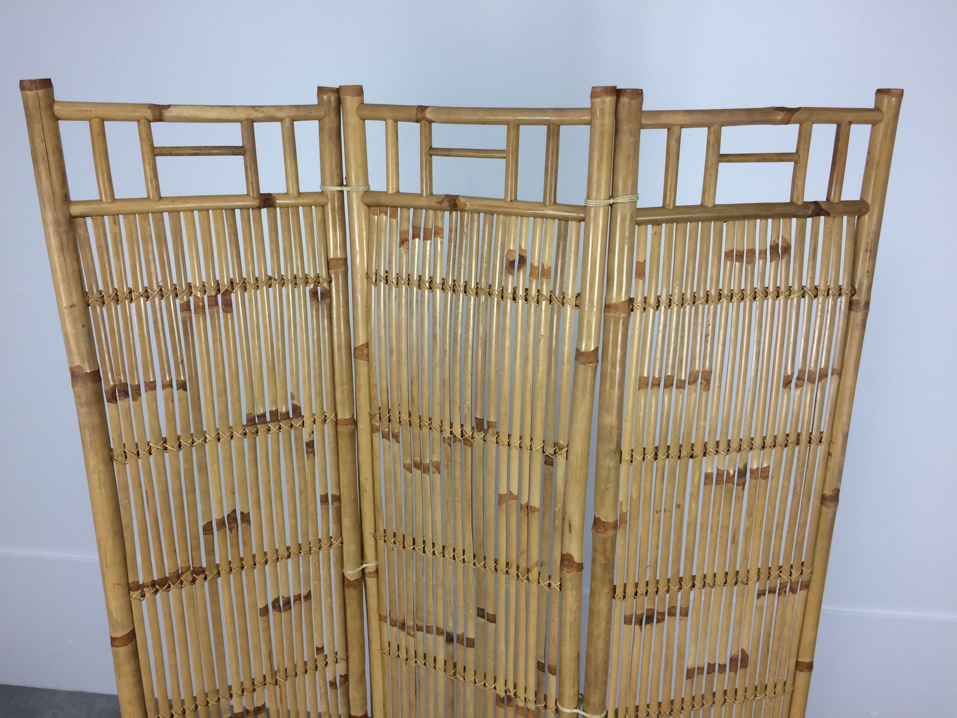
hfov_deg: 61.7
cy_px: 359
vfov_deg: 48.2
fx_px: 802
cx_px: 478
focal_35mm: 29
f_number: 2.2
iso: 40
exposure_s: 1/33
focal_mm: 4.15
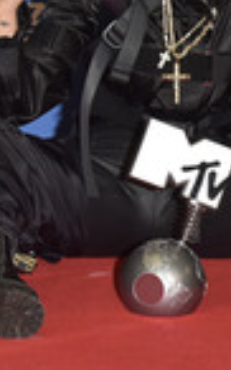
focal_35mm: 271
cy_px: 33
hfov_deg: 4.8
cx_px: 316
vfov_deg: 7.7
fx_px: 2735
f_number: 6.3
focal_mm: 86
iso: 1600
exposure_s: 1/250
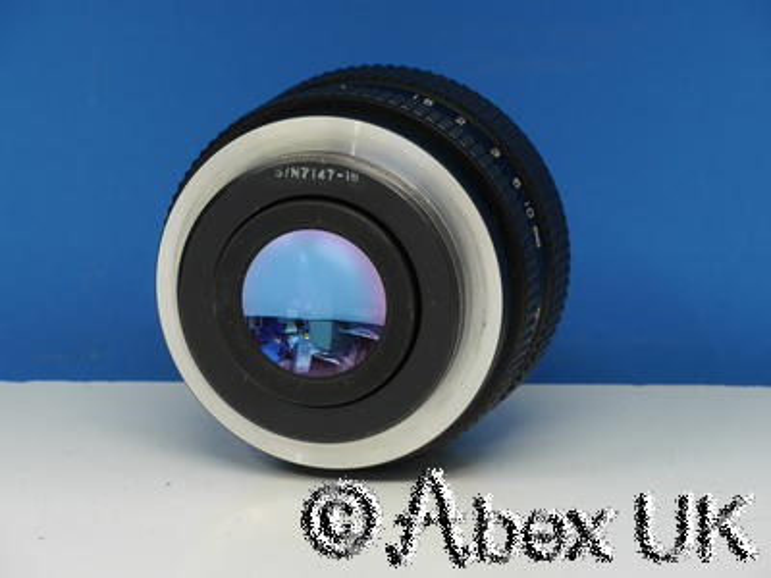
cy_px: 289
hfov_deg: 7.1
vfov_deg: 5.3
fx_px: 6236
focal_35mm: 280
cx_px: 386
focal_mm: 140
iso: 400
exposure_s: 1/6
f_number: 11
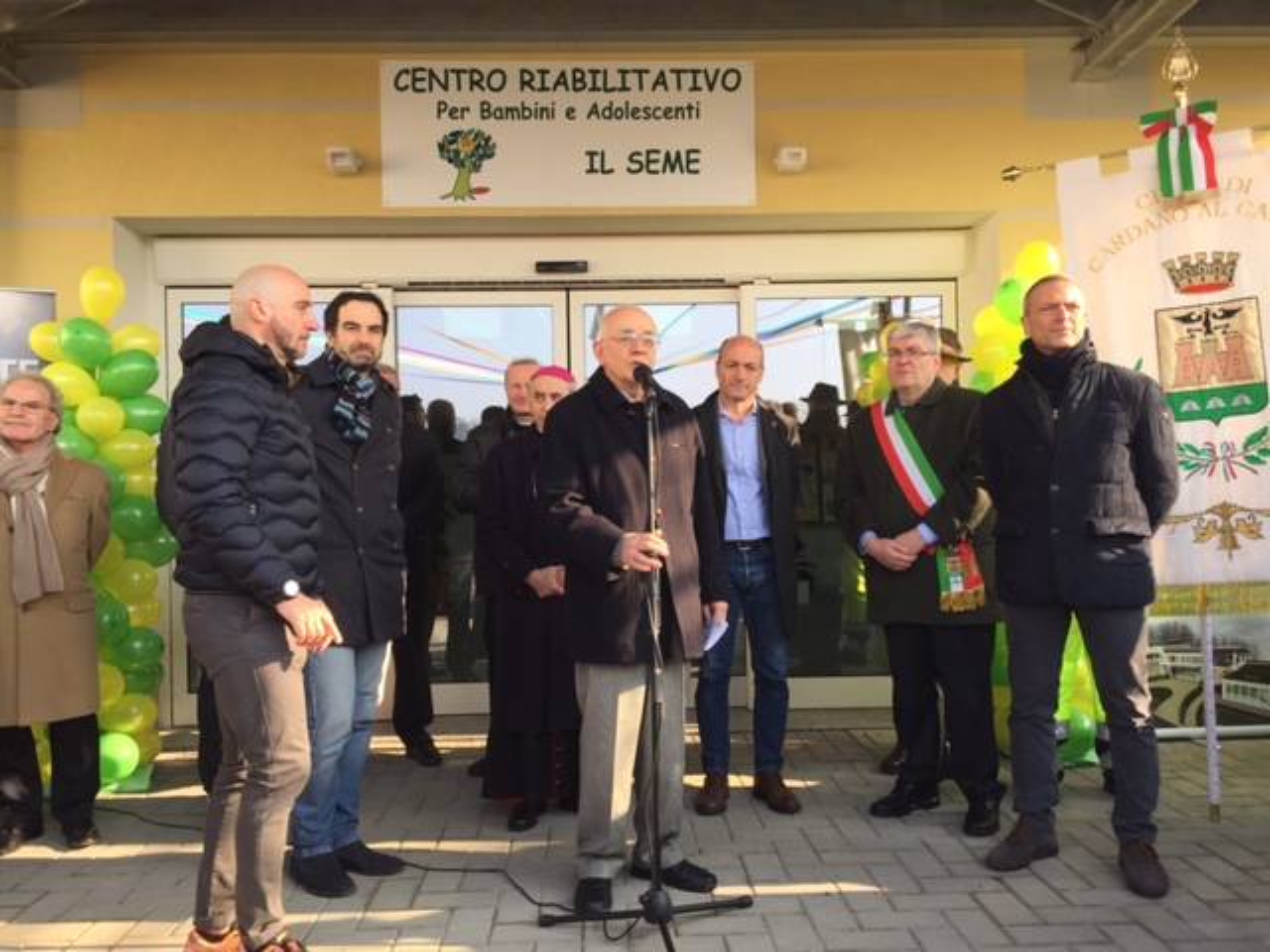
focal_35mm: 29
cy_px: 476
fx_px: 1064
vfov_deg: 48.2
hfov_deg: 61.7
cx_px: 635
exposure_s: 1/335
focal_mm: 4.15
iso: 32
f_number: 2.2
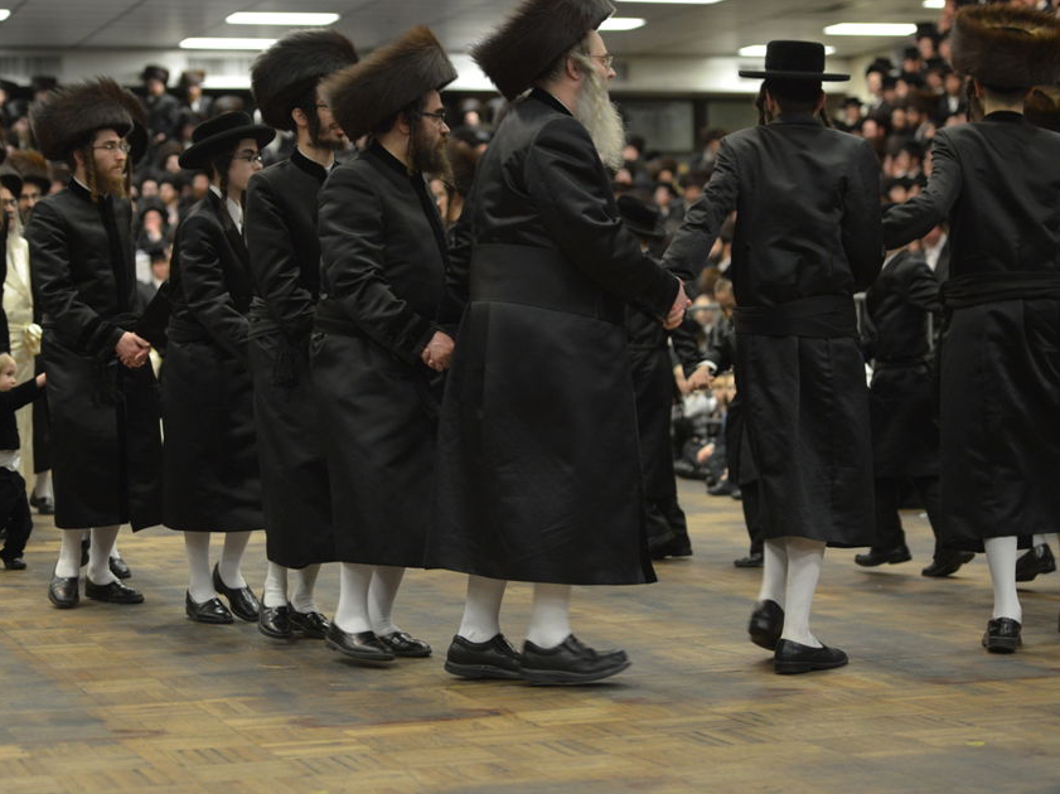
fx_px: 2510
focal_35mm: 82
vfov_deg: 18.0
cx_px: 430
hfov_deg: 23.8
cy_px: 369
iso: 2200
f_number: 2.8
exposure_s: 1/160
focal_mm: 70
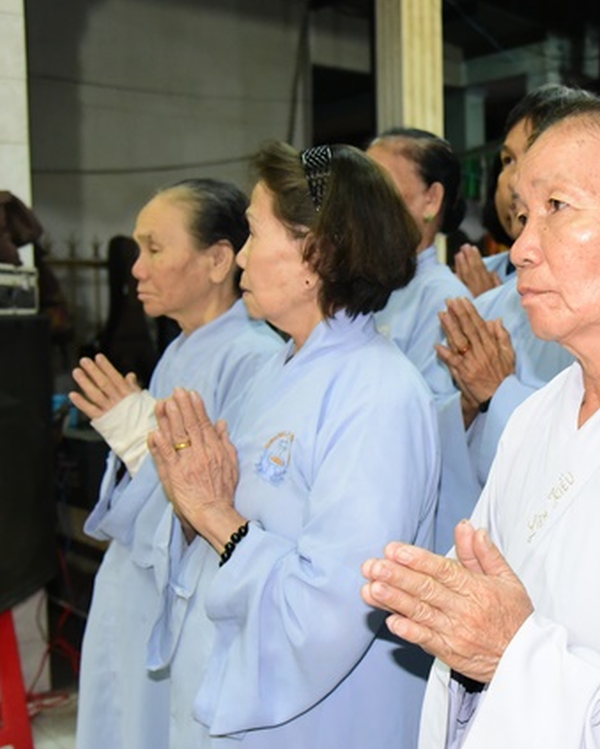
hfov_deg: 29.8
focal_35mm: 49
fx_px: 1086
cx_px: 519
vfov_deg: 38.0
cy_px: 375
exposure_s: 1/80
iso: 6400
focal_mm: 34
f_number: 4.5
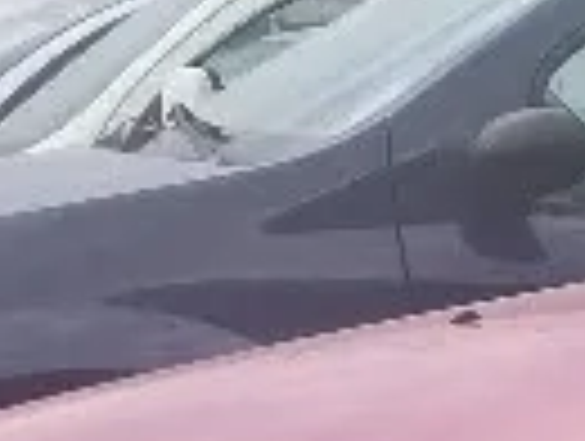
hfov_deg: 12.7
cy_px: 972
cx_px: 1562
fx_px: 1693
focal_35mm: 100
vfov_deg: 12.4
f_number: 1.9
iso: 40
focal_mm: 2.2
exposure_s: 1/455
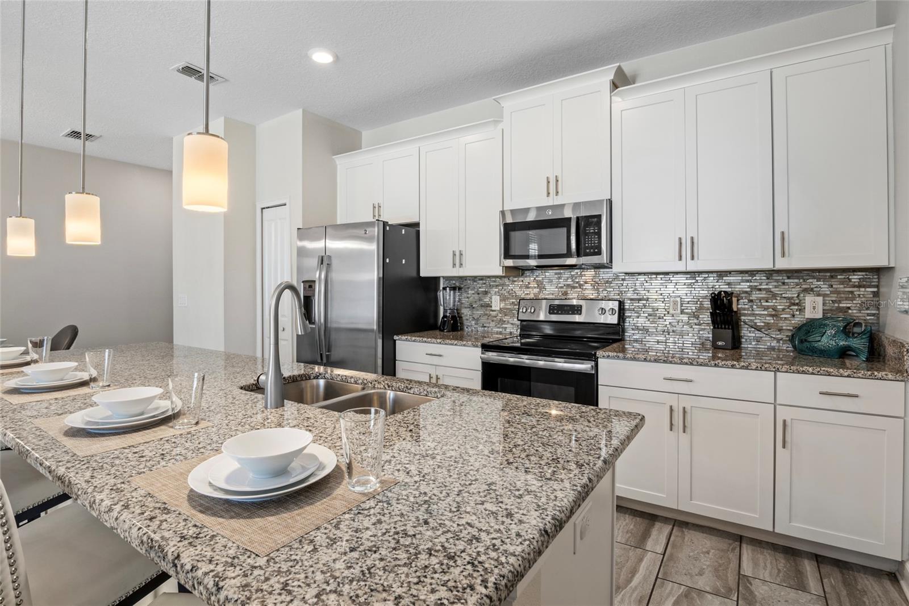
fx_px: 417
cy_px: 303
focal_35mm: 16
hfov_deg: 95.0
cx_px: 454
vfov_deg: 72.0
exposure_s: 1
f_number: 9
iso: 100
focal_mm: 11
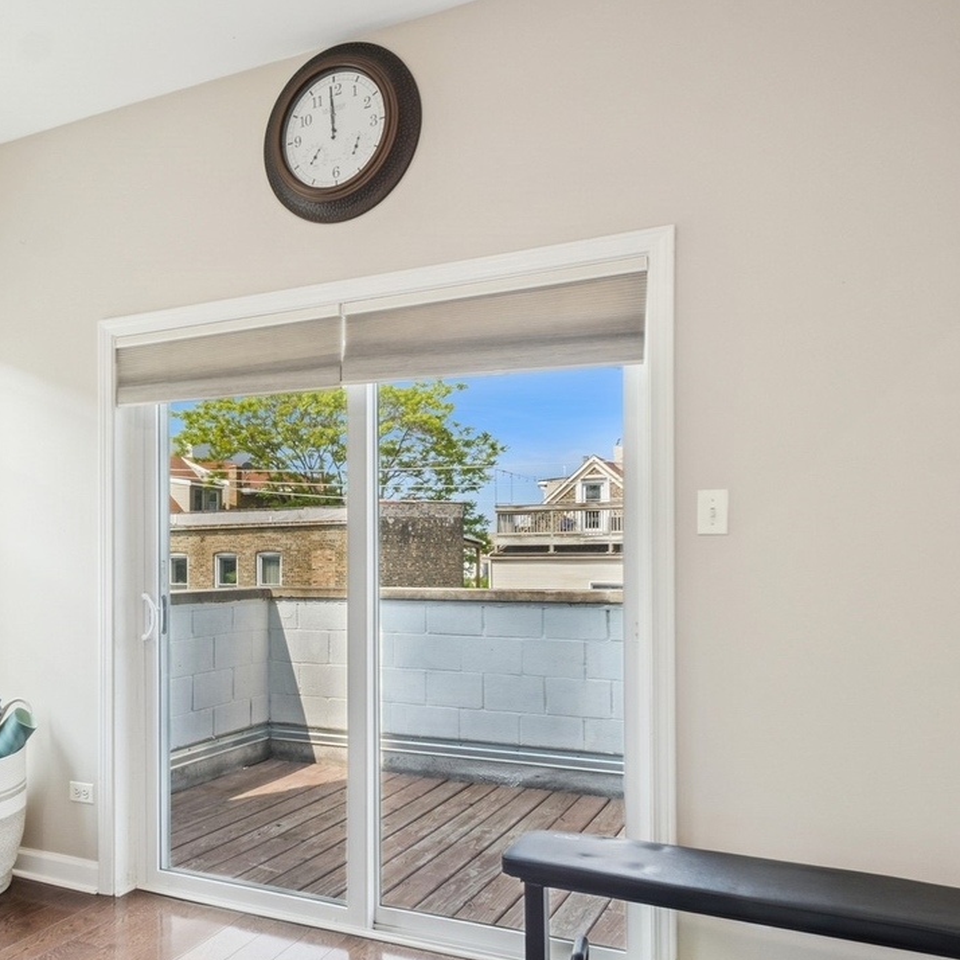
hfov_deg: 53.2
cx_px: 245
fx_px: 910
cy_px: 594
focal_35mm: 29
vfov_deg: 55.0
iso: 200
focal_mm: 10
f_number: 11
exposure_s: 1/25
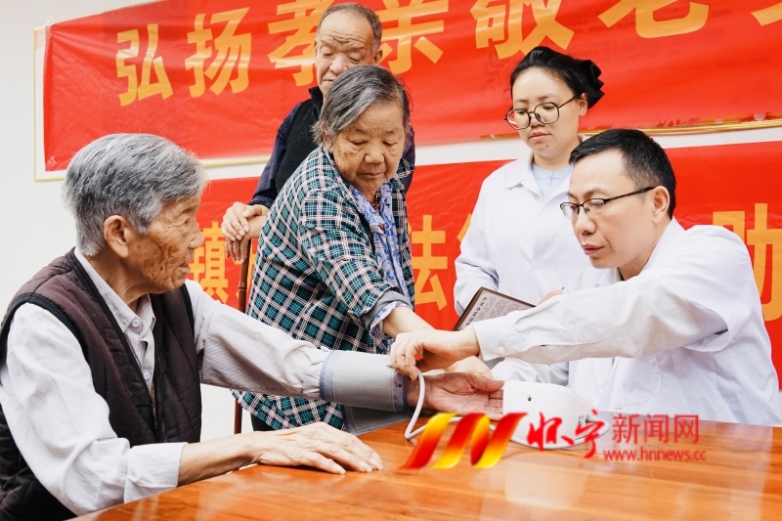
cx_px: 391
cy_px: 260
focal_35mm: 41
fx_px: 890
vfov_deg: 32.6
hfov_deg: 47.4
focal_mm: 41
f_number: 8
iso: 3200
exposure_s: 1/400
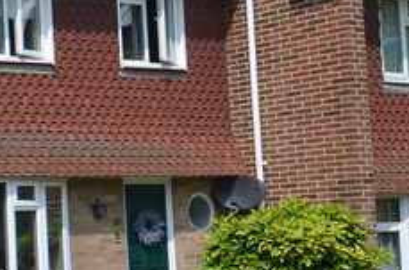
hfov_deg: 15.4
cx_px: -493
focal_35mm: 94
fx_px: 1064
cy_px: 229
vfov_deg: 14.3
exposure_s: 1/250
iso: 110
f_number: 8
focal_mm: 14
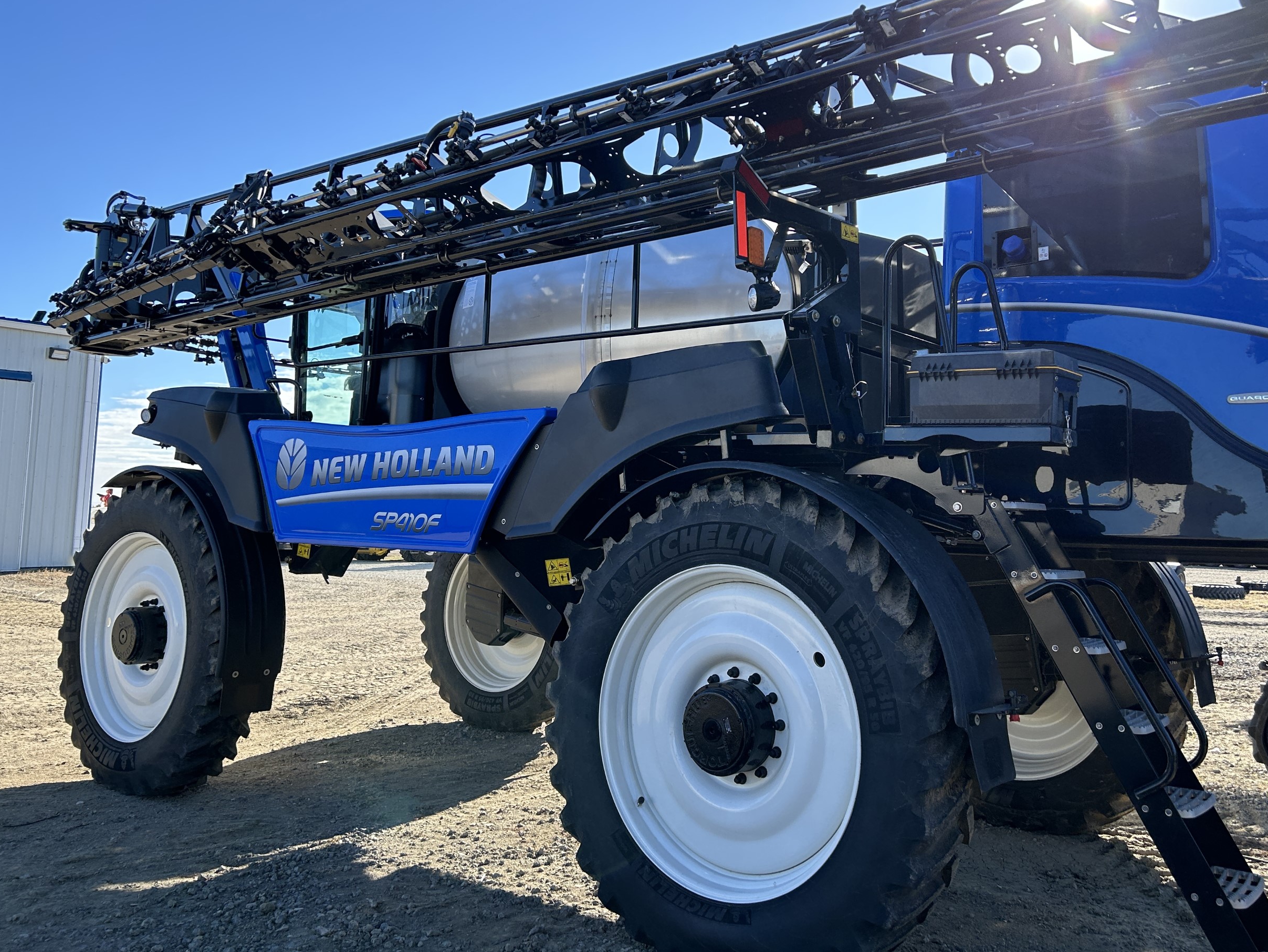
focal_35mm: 31
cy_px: 395
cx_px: 751
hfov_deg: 57.9
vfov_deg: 45.3
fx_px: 1136
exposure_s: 1/1553
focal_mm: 5.7
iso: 50
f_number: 1.5
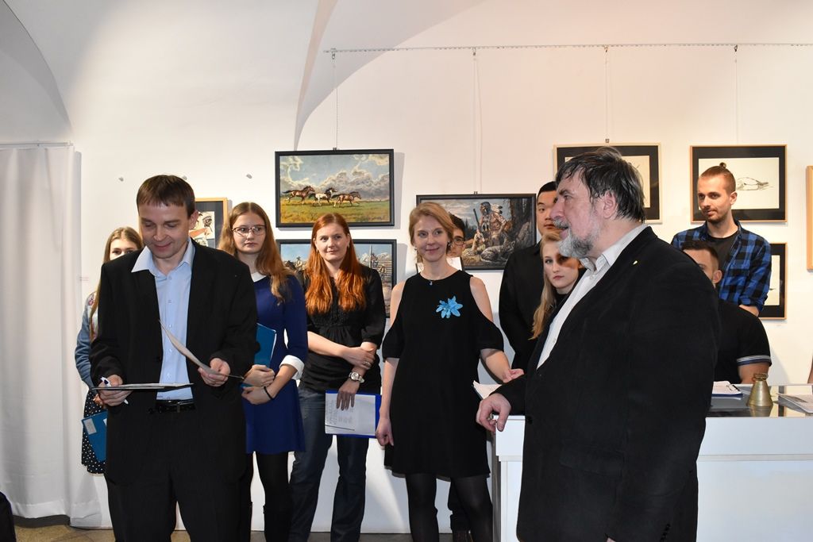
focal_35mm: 33
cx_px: 406
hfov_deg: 57.2
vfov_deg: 40.0
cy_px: 271
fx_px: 745
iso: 2200
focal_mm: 22
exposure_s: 1/60
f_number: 8
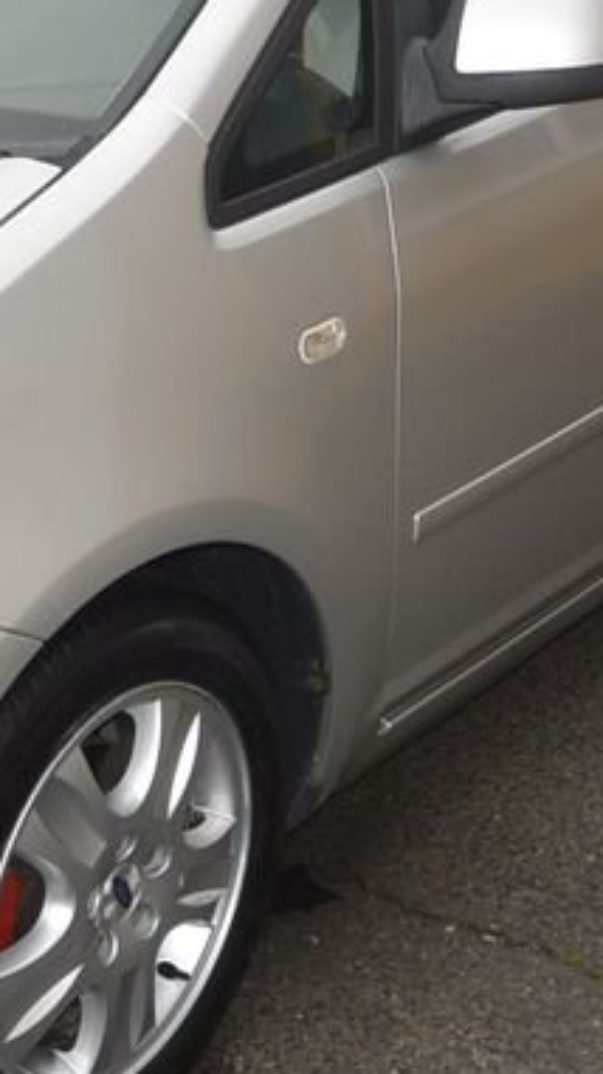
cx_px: -51
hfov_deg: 15.5
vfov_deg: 27.9
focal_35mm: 76
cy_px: 472
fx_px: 2163
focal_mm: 10
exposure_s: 1/250
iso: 180
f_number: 3.5
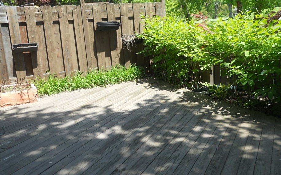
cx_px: 157
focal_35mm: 38
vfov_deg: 33.6
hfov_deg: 51.4
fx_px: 291
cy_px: 92
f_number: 2.8
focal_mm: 5.7
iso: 80
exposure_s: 1/250
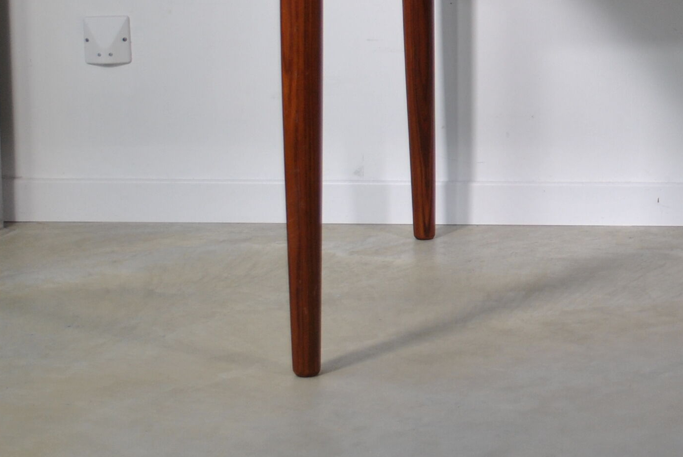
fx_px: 2070
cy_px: -36
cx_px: 775
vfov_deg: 12.4
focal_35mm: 109
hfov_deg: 18.0
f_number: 4.2
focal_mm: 26
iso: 200
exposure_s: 1/30
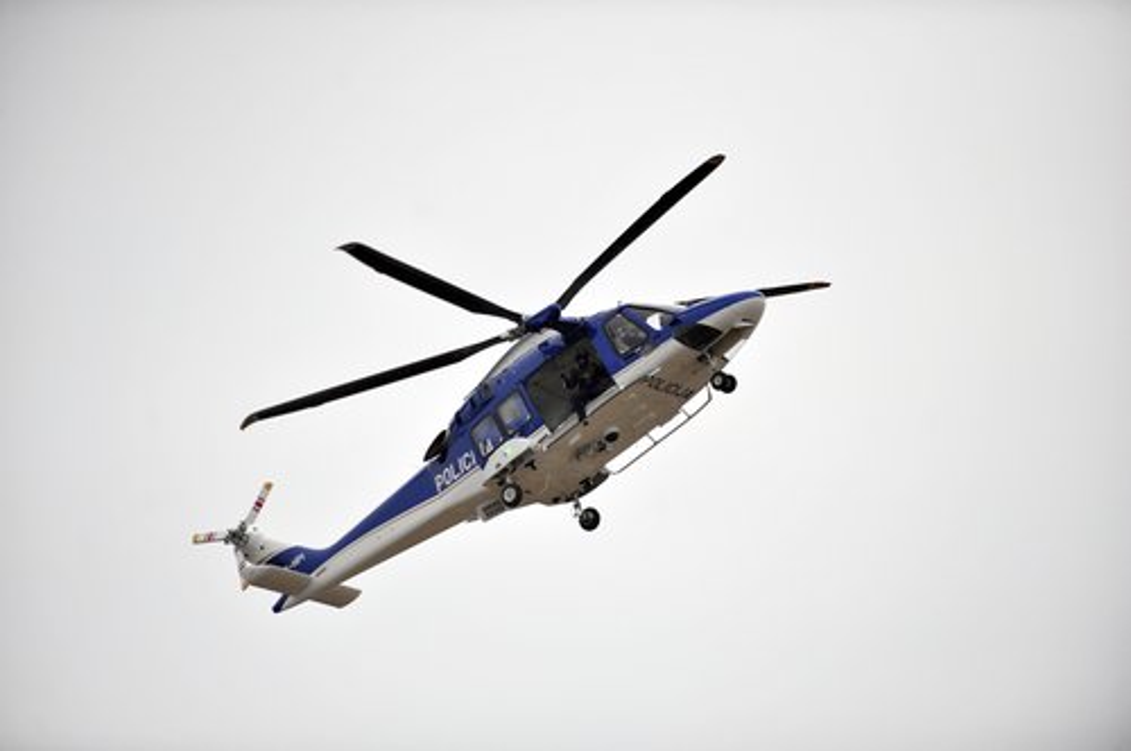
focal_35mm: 200
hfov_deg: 10.3
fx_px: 6275
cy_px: 376
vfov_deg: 6.8
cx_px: 566
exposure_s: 1/8000
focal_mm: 200
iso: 1600
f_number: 3.2
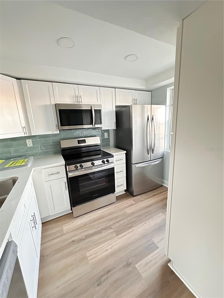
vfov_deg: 102.1
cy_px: 149
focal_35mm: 14
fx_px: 121
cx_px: 112
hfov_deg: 85.7
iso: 2000
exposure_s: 1/30
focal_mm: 2.22
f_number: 2.2
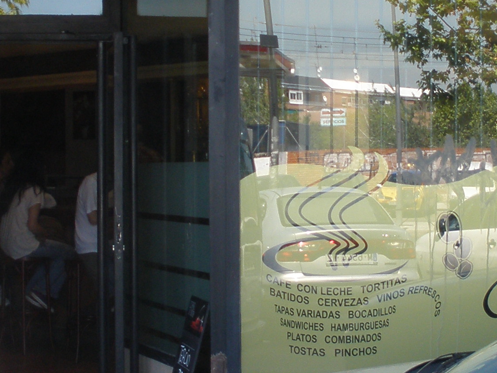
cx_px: 333
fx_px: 1680
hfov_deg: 16.8
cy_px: 101
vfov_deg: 12.6
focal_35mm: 117
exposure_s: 1/80
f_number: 3.5
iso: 80
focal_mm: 6.3
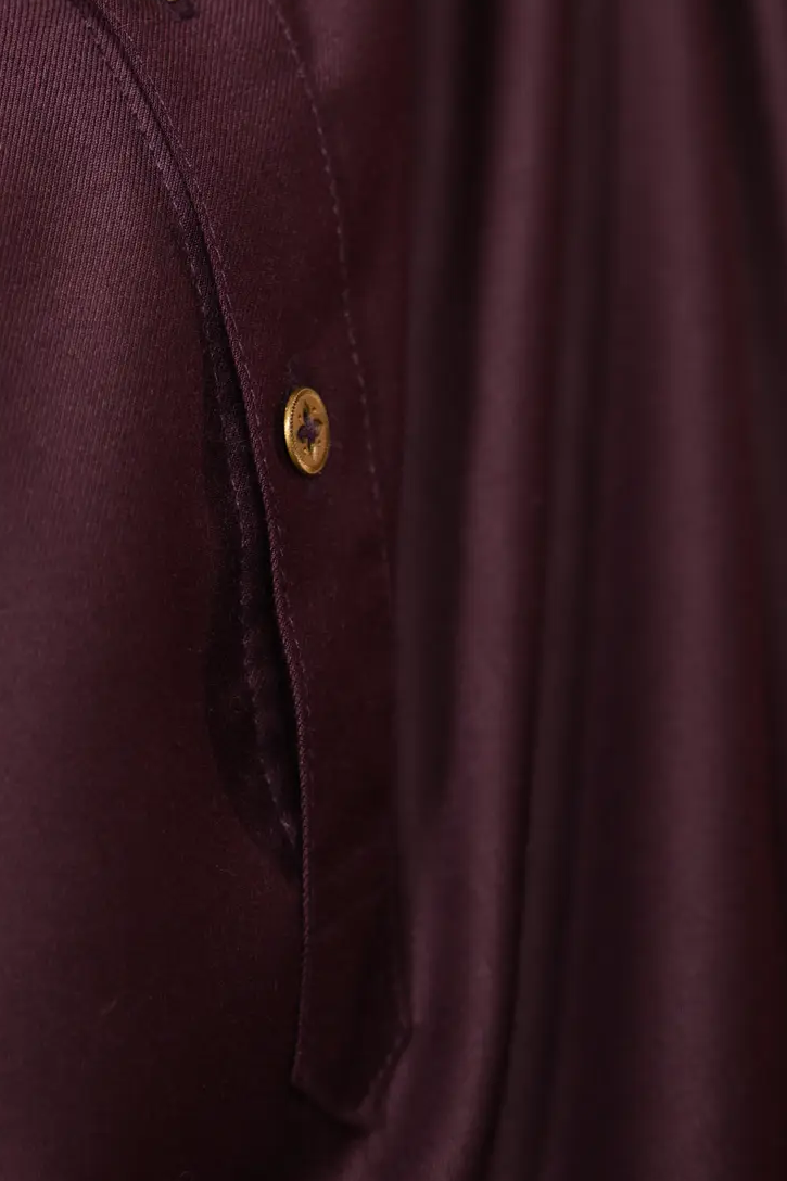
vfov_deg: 13.0
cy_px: 212
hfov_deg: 8.7
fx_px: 5150
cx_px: -43
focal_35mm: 157
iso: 100
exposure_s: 1/200
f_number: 2.8
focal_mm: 67
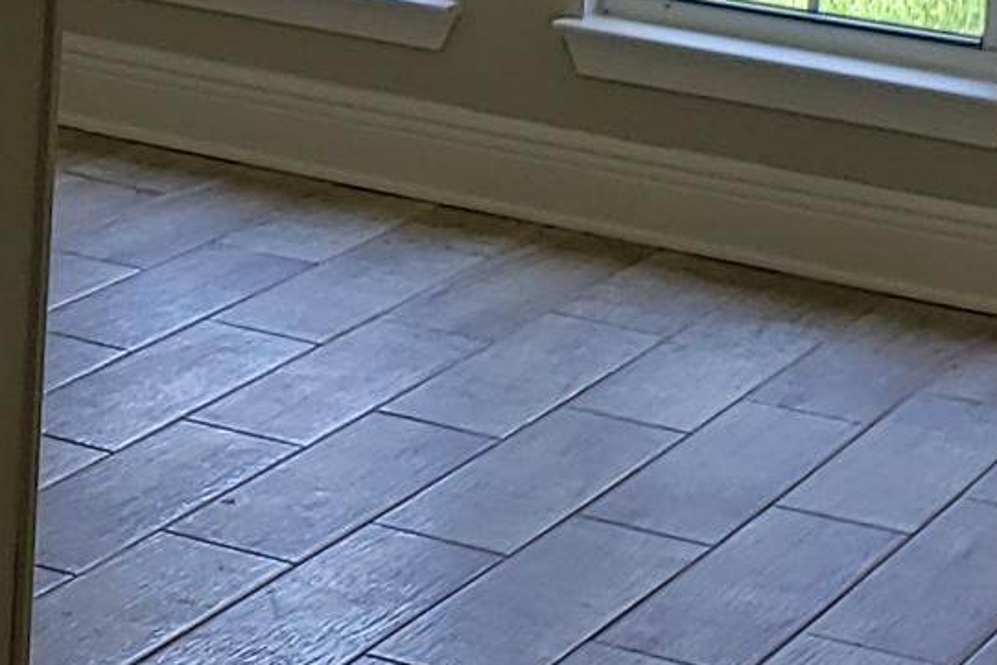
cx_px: -608
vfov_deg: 8.7
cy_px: -617
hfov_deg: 12.8
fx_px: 4155
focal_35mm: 150
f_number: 2.4
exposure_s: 1/120
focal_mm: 4.3
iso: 80
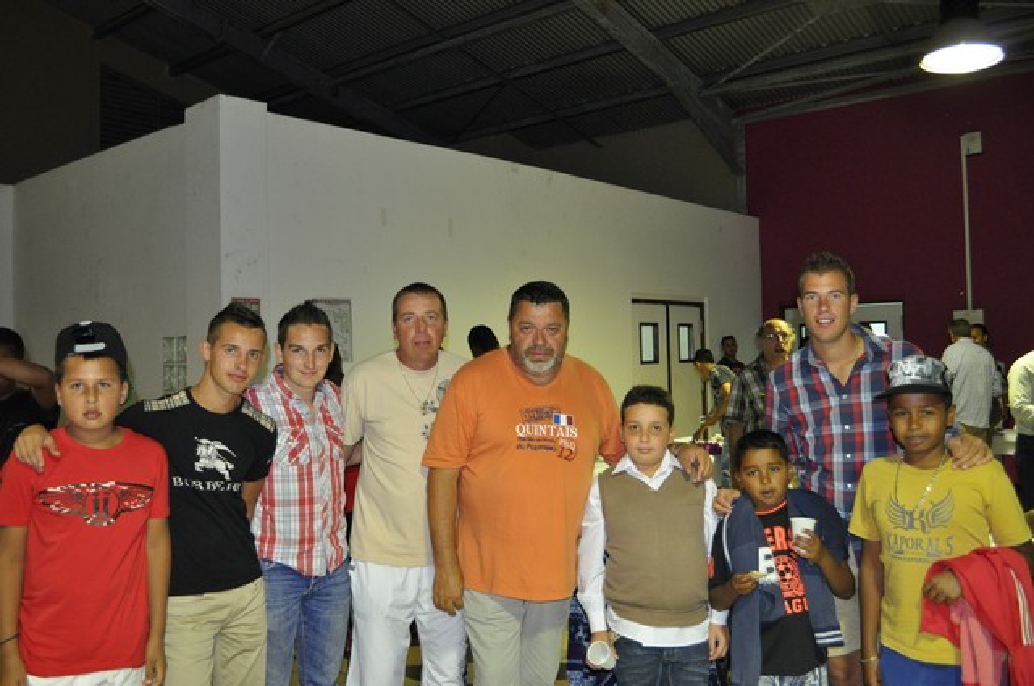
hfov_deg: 57.3
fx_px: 947
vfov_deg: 39.9
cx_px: 517
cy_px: 343
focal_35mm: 33
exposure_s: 1/30
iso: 800
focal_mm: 22
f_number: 3.8
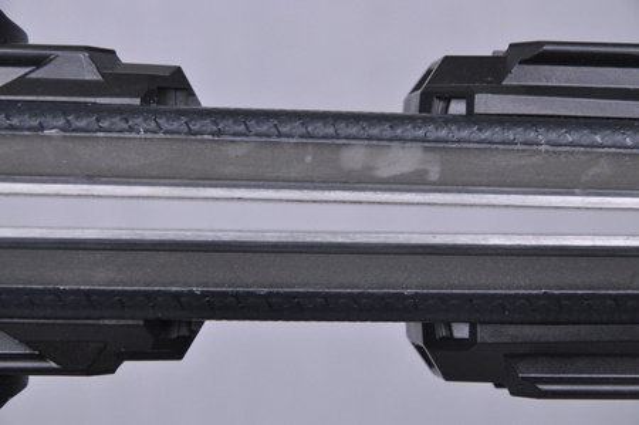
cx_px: 320
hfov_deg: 13.1
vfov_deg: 8.7
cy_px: 212
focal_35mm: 158
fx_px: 2793
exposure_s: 1/125
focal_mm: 105
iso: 3200
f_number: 9.5
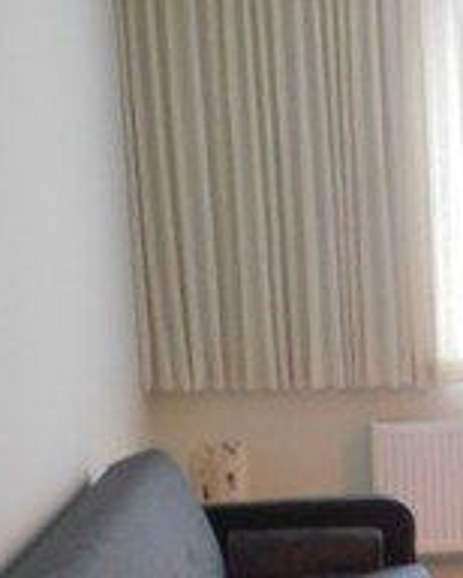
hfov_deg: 16.1
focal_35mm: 78
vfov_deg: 24.2
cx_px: 875
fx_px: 1334
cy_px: 434
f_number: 3.3
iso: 320
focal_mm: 4.3
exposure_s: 1/30
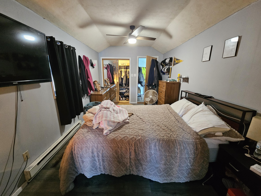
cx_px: 130
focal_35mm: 13
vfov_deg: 89.9
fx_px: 98
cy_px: 98
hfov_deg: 106.2
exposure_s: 1/24
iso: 800
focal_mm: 2.2
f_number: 2.2
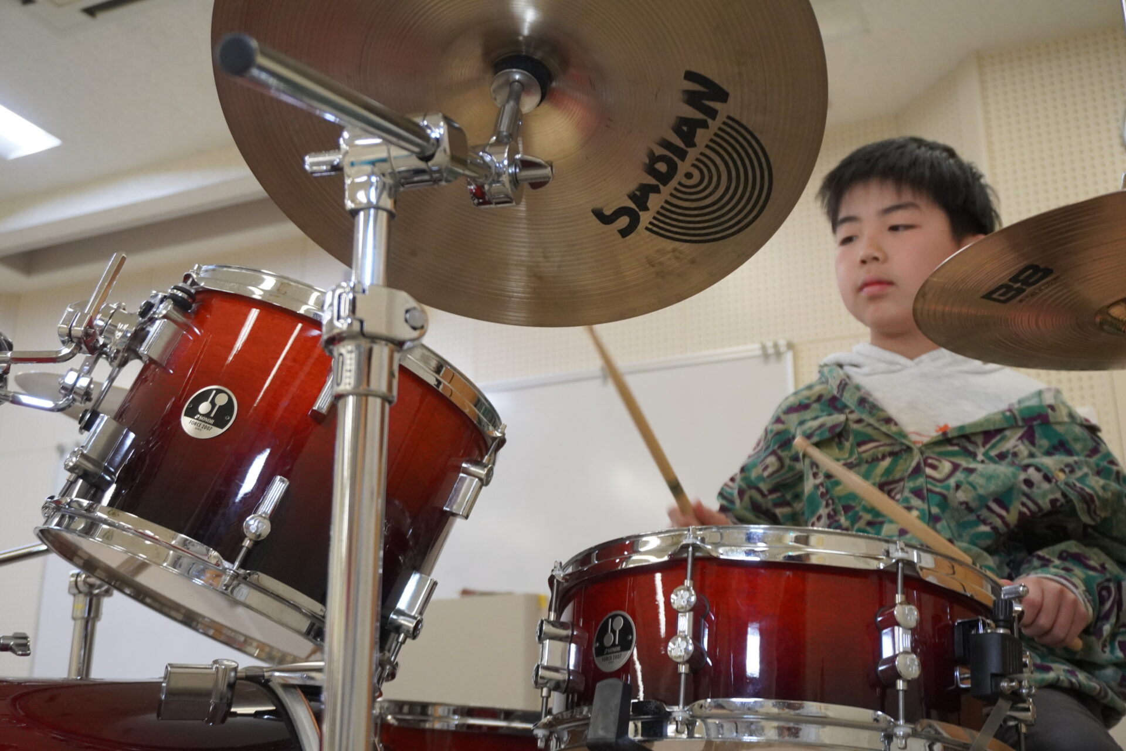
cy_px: 376
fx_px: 1220
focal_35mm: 39
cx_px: 563
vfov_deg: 34.2
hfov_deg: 49.6
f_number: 4.5
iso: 2000
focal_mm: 26
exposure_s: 1/160
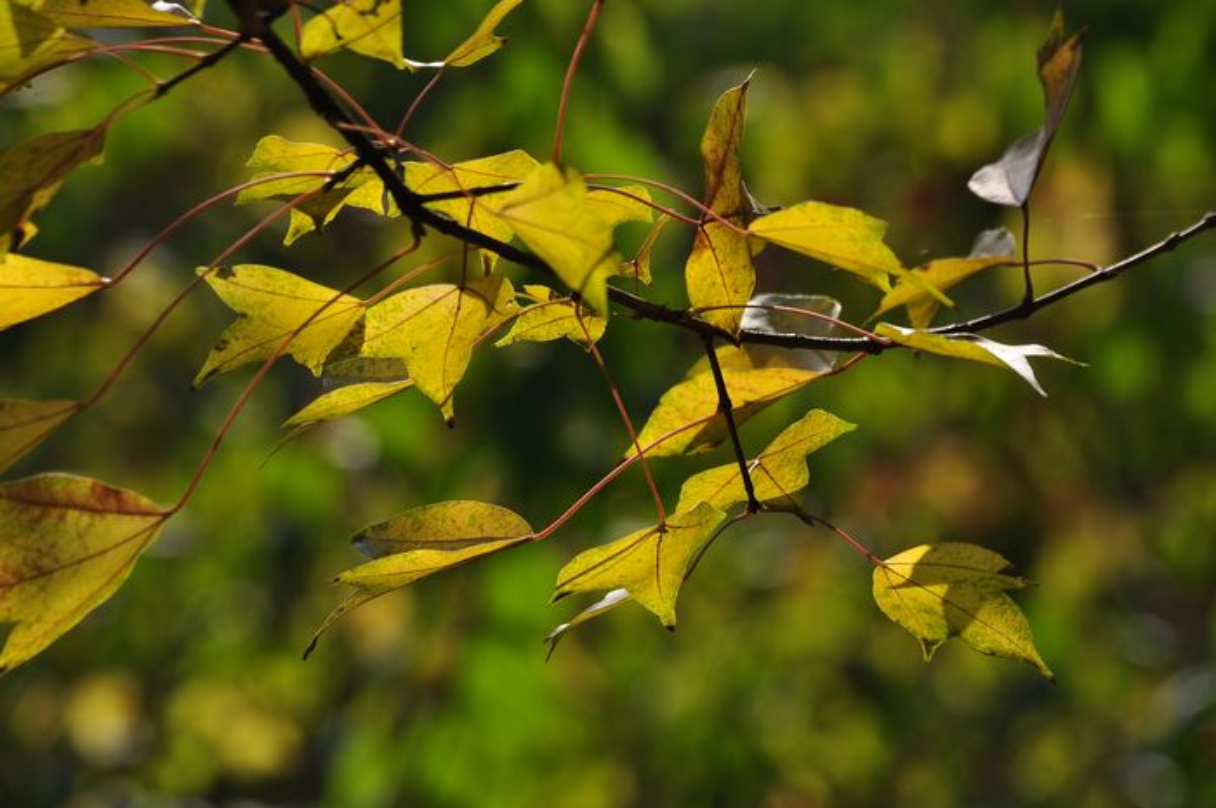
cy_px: 404
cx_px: 608
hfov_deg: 5.1
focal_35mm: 405
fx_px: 13664
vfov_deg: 3.4
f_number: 11
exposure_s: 1/200
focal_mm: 270
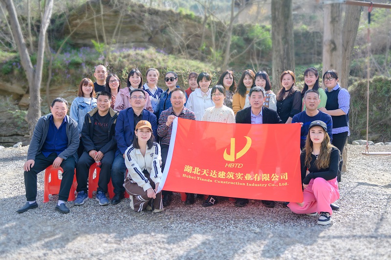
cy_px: 130
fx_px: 347
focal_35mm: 32
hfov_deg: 58.7
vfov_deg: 41.1
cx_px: 196
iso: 125
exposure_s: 1/500
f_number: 2.8
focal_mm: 32
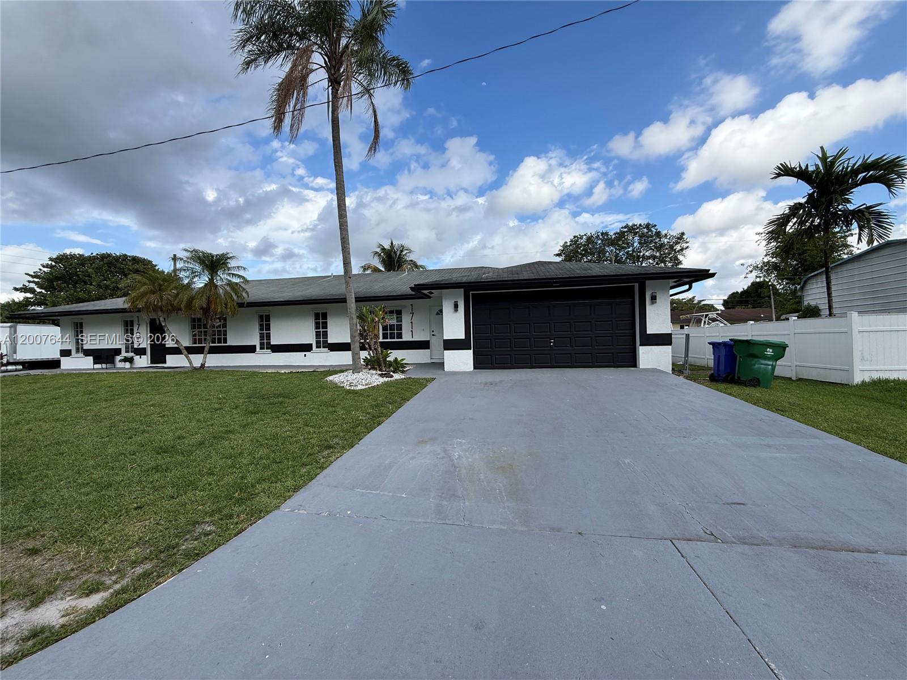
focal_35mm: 14
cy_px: 340
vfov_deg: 85.7
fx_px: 367
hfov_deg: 102.1
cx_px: 454
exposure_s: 1/1050
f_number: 2.2
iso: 50
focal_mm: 2.22
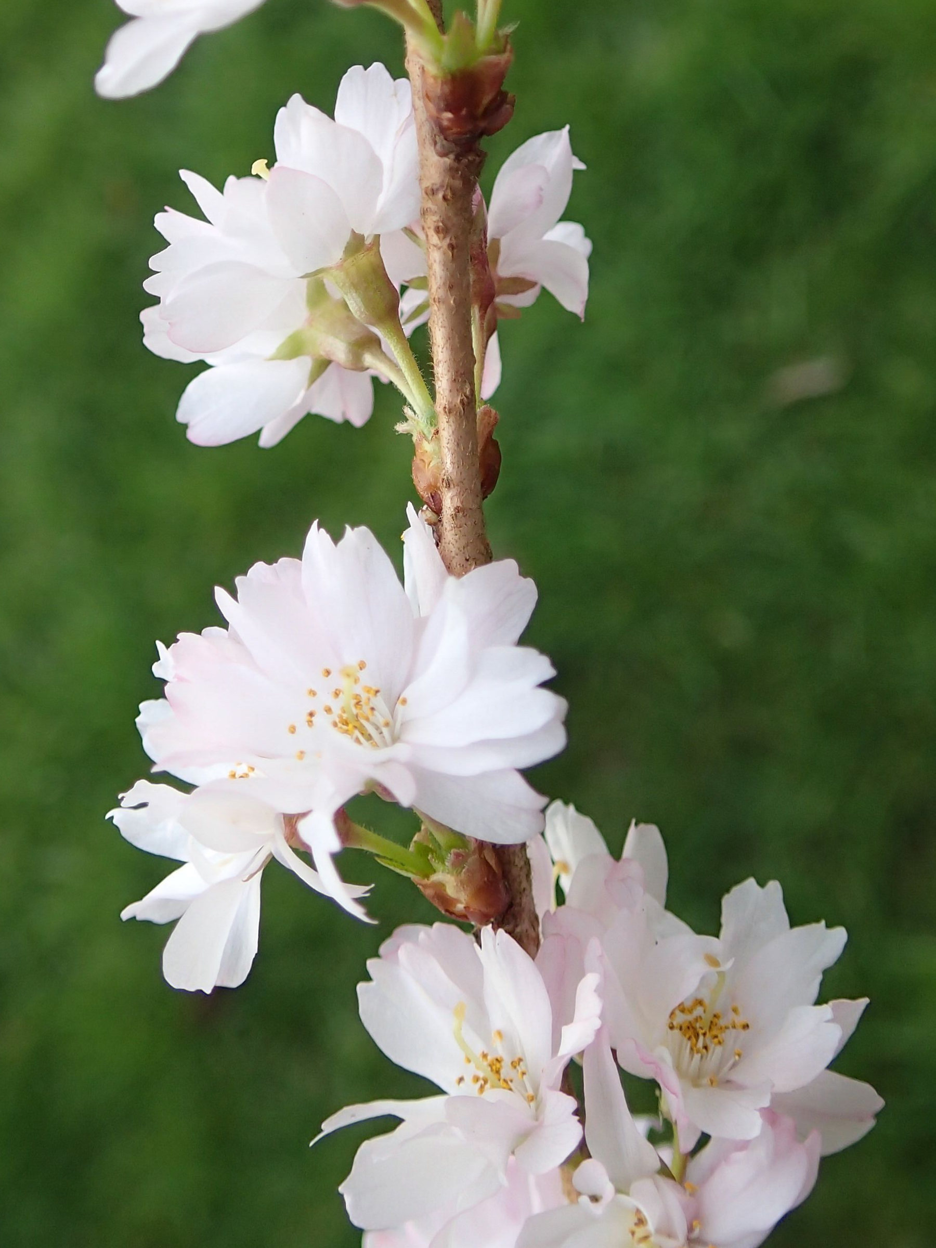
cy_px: 624
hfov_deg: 46.8
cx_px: 468
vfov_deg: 60.0
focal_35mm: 30
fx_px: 1082
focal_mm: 5.5
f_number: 2.3
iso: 125
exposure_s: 1/125
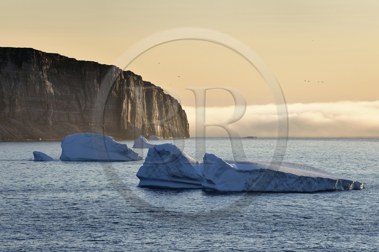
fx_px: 2104
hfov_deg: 10.3
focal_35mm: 200
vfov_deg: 6.9
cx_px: 190
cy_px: 126
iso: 200
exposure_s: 1/800
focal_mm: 200
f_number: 7.1
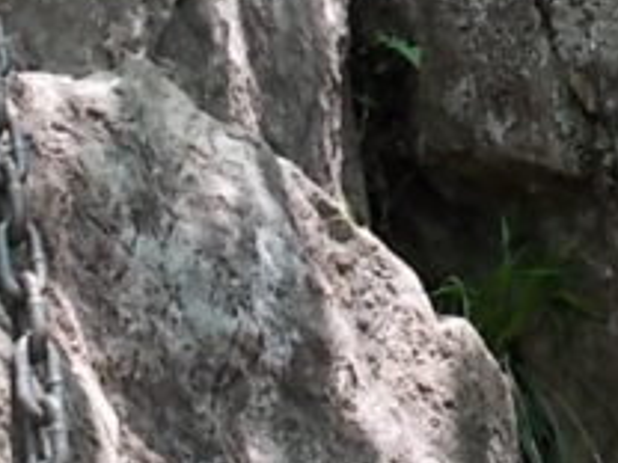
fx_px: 2285
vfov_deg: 11.4
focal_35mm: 128
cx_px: 464
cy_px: -45
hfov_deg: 15.3
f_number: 3.2
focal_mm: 4.6
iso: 80
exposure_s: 1/100
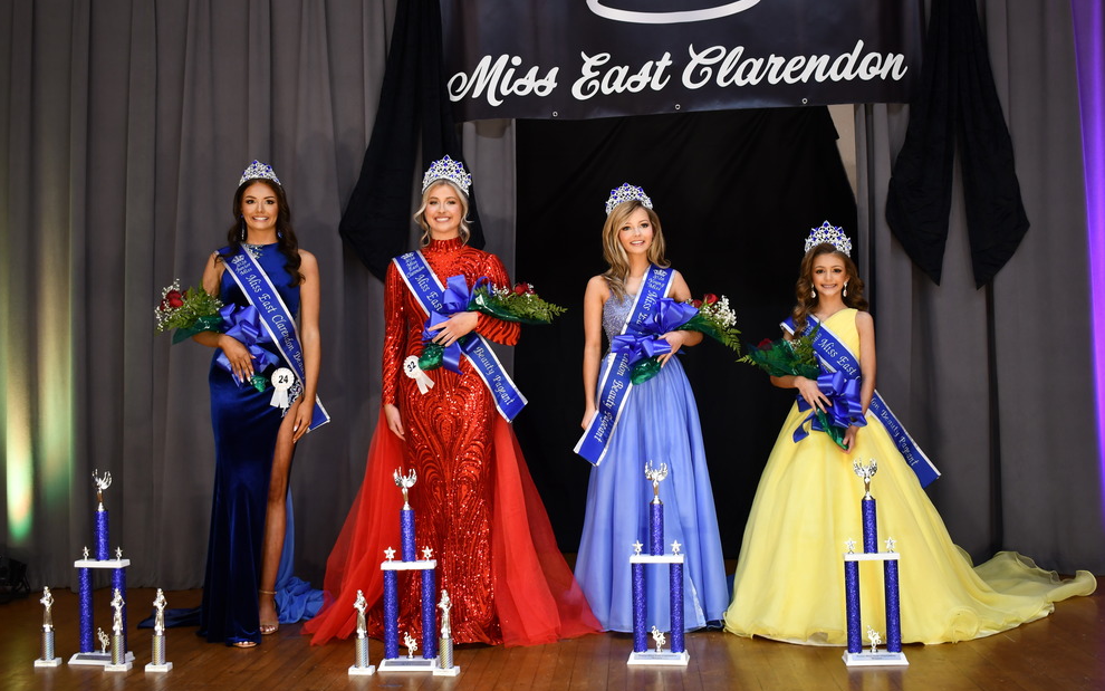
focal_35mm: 39
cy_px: 318
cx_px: 565
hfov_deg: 50.4
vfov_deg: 32.8
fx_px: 1175
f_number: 4
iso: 450
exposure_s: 1/40
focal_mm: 25
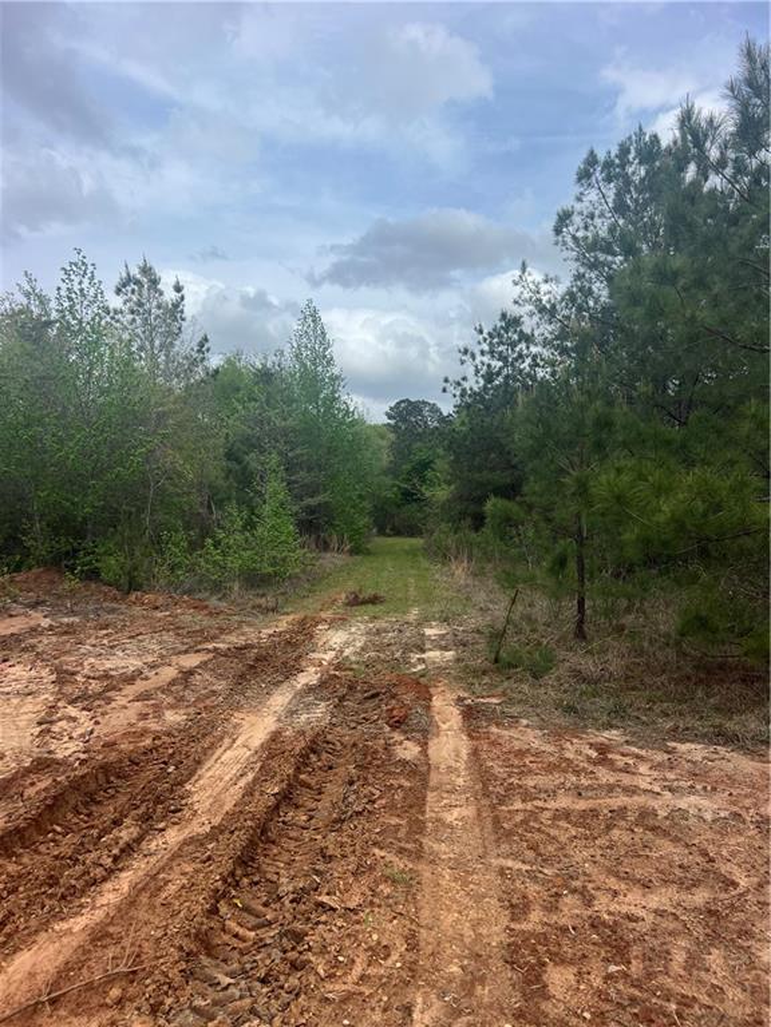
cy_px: 514
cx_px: 386
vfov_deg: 67.3
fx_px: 772
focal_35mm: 26
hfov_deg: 53.1
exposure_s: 1/4630
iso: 50
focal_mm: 5.7
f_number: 1.5
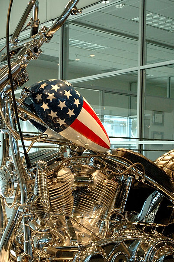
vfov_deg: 30.9
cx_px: 84
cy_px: 166
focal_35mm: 65
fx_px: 473
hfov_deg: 20.9
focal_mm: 34
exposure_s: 1/60
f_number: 6.3
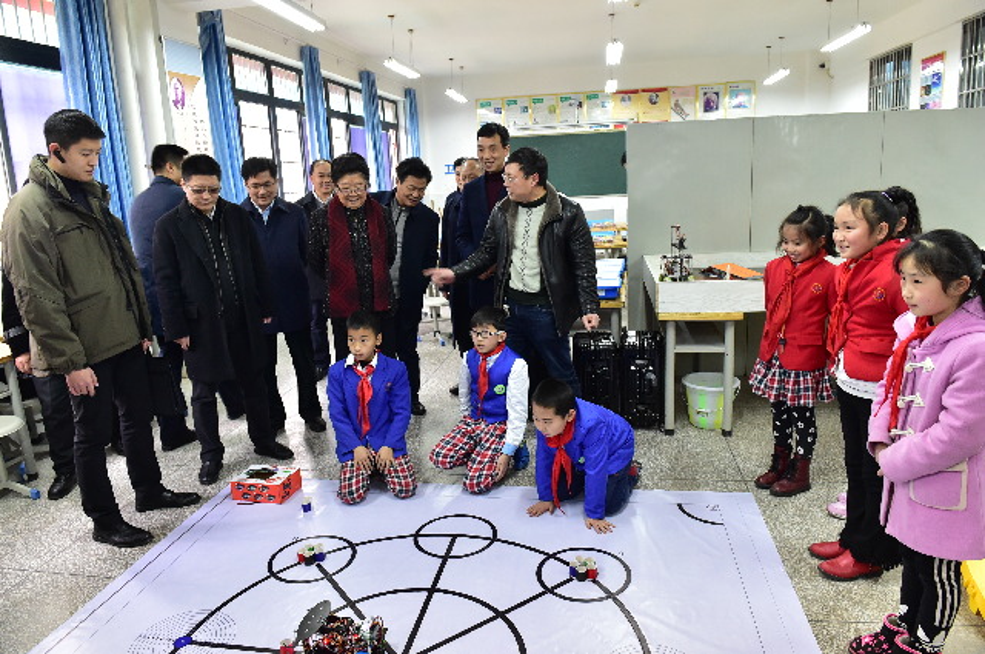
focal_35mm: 24
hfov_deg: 73.8
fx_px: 656
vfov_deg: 53.0
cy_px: 327
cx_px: 492
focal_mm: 24
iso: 4000
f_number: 5.6
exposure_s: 1/80
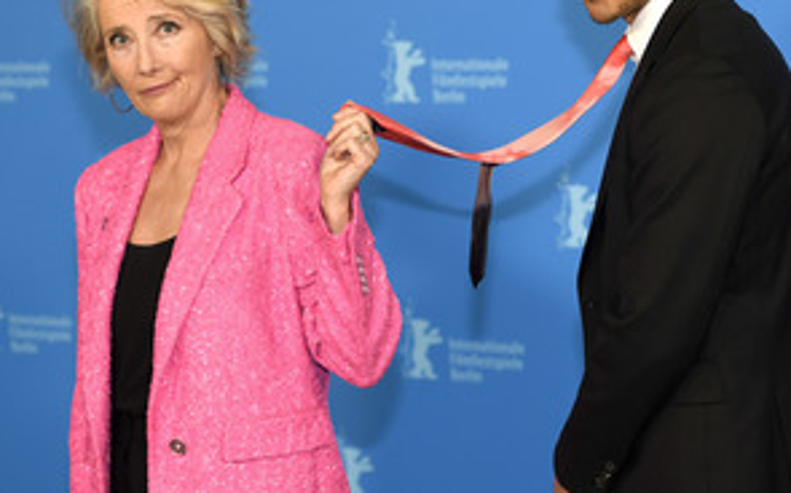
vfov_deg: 12.0
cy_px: 177
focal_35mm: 109
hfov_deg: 19.1
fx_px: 2348
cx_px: 446
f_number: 3.5
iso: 640
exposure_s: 1/400
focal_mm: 70
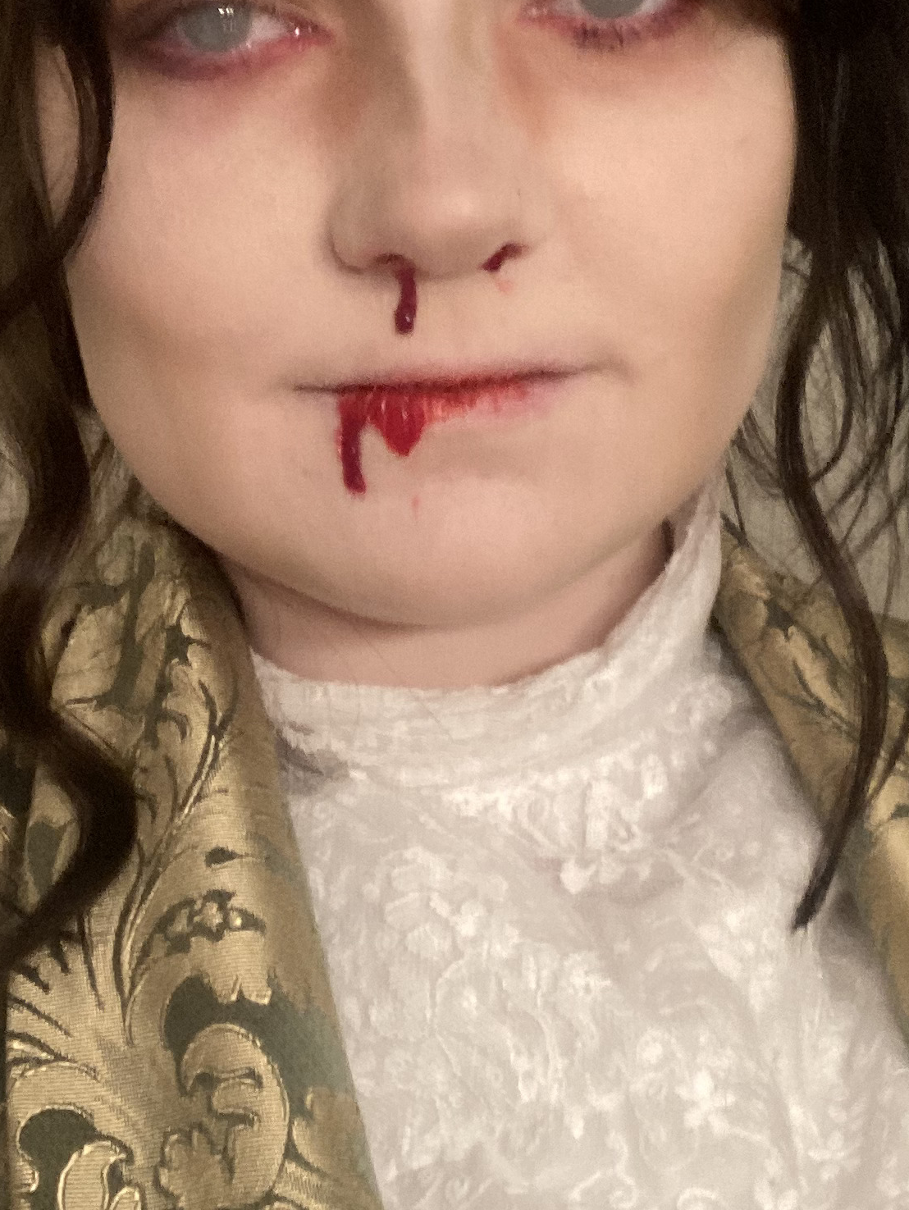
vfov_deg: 28.9
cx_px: 475
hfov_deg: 22.0
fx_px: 2343
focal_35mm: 67
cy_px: 527
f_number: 2.2
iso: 250
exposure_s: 1/40
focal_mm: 2.87
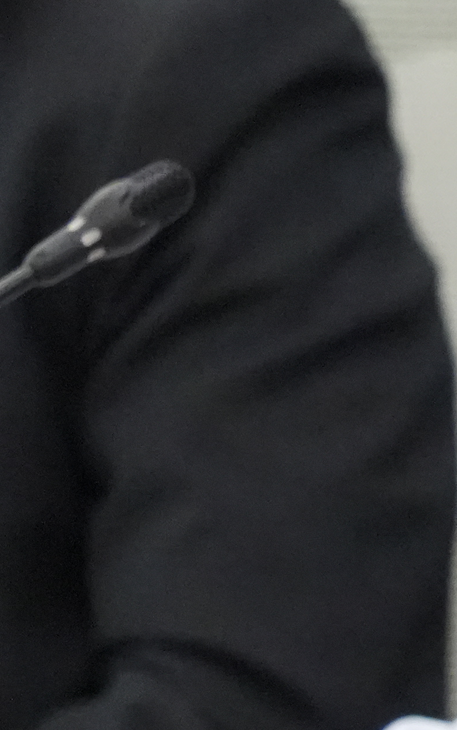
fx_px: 15238
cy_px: 490
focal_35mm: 765
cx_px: 1928
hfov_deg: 1.7
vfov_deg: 2.7
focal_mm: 135
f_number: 4
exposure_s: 1/250
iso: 10000
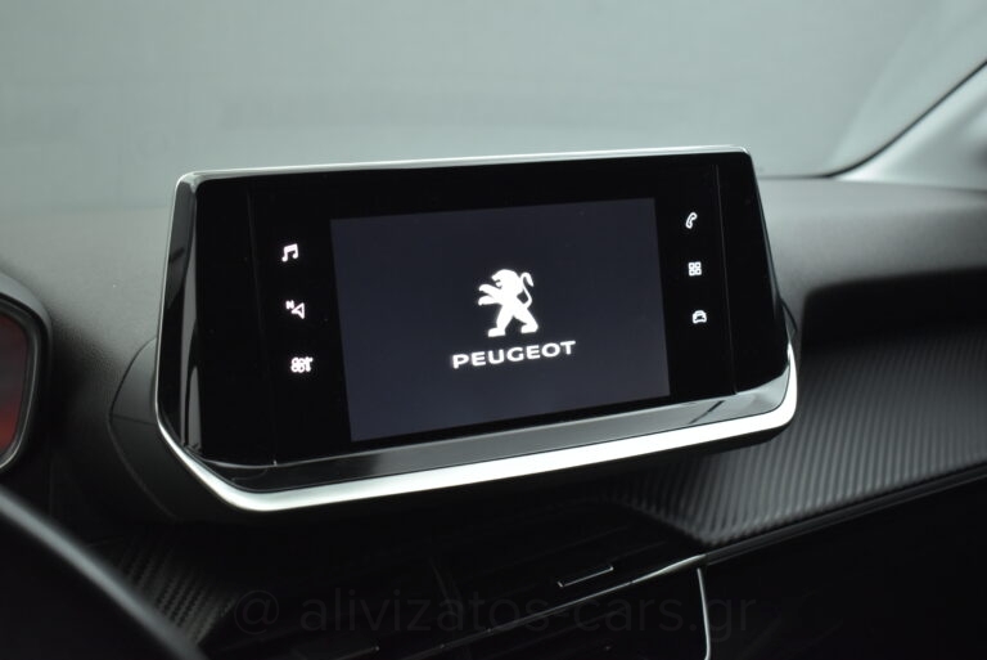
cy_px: 330
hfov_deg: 47.9
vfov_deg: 33.1
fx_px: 1111
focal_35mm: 40
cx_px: 494
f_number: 4
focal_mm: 27
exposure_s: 1/80
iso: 1600
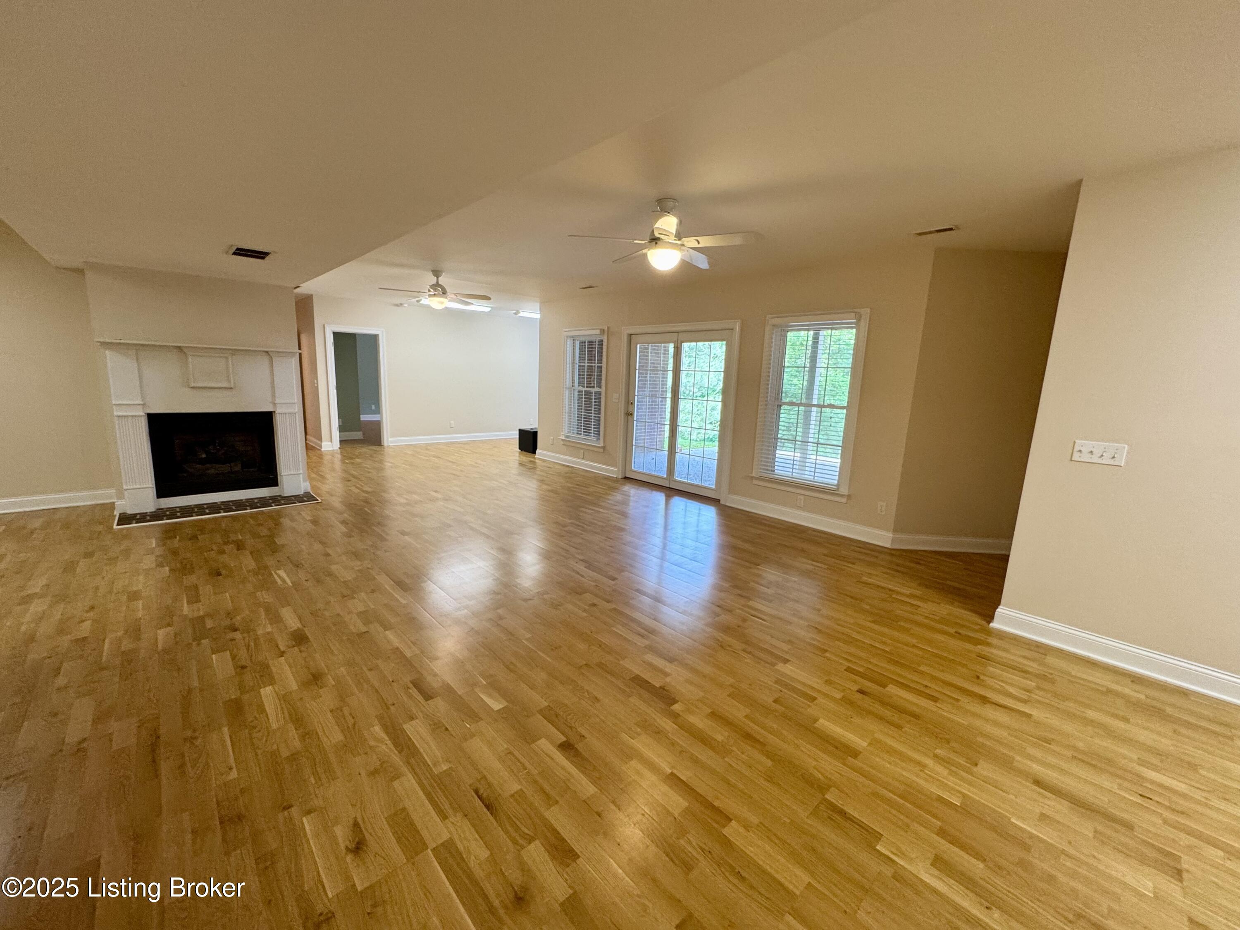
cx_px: 620
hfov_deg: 102.1
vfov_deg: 85.7
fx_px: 502
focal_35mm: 14
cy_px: 465
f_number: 2.2
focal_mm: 2.22
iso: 200
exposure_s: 1/60
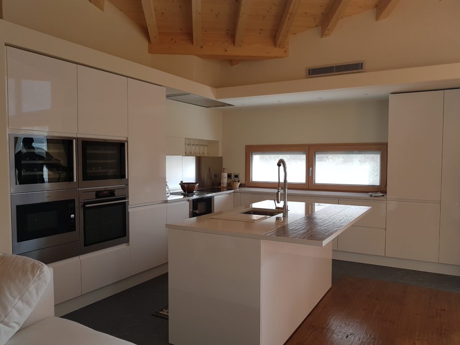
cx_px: 230
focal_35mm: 26
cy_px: 172
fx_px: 346
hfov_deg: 67.3
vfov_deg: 53.1
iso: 50
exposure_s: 1/120
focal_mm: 4.2
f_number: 1.7
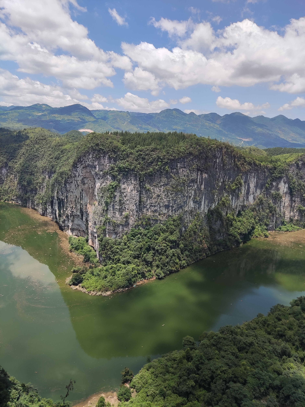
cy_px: 204
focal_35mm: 25
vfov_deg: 69.4
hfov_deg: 54.9
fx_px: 294
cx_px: 152
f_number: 1.79
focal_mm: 4.71
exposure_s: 1/1493
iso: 50
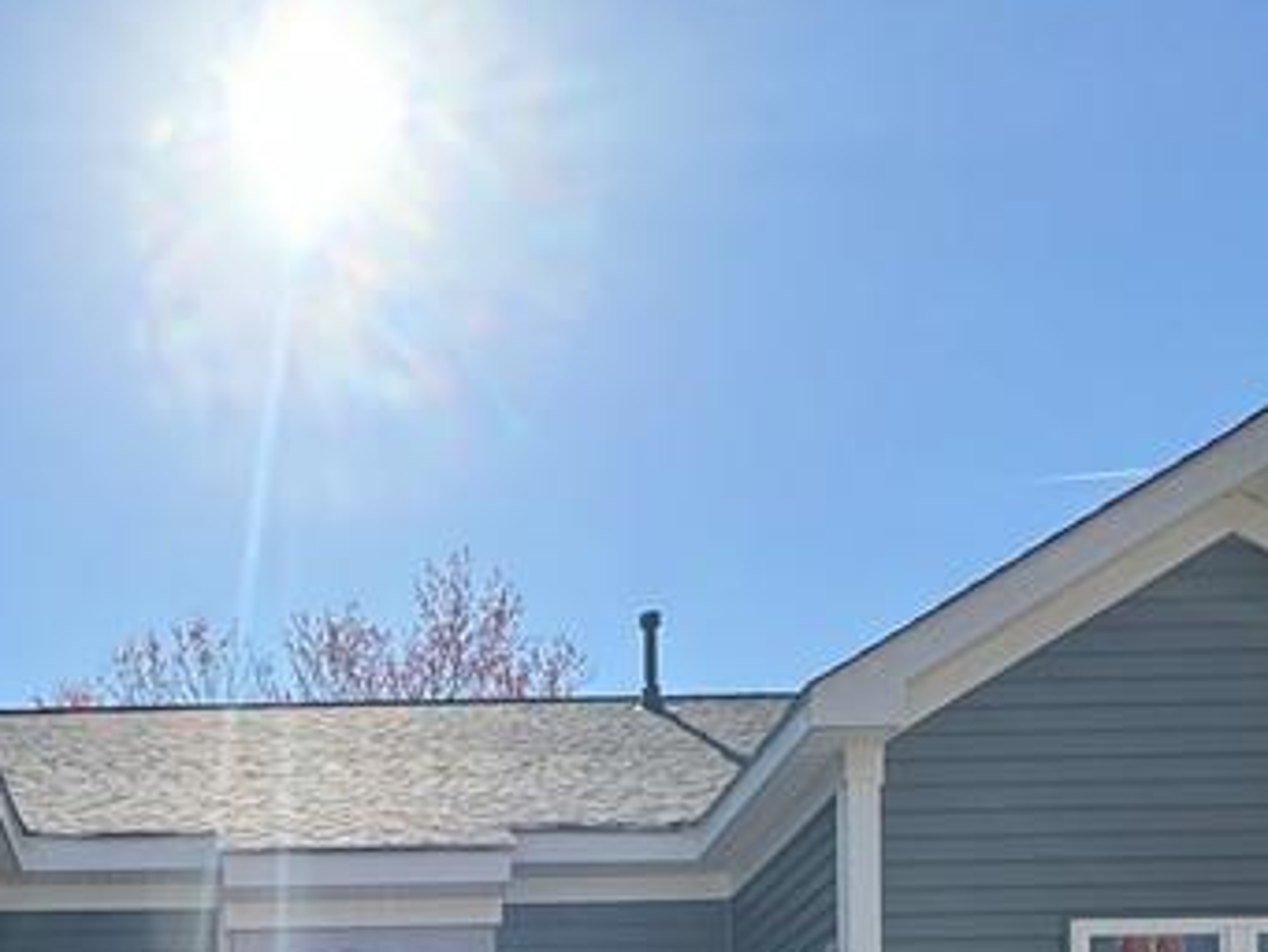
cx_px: 171
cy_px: 1391
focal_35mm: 42
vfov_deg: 26.2
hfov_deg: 41.8
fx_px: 1539
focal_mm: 2.22
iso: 40
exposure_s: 1/1048
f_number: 2.2
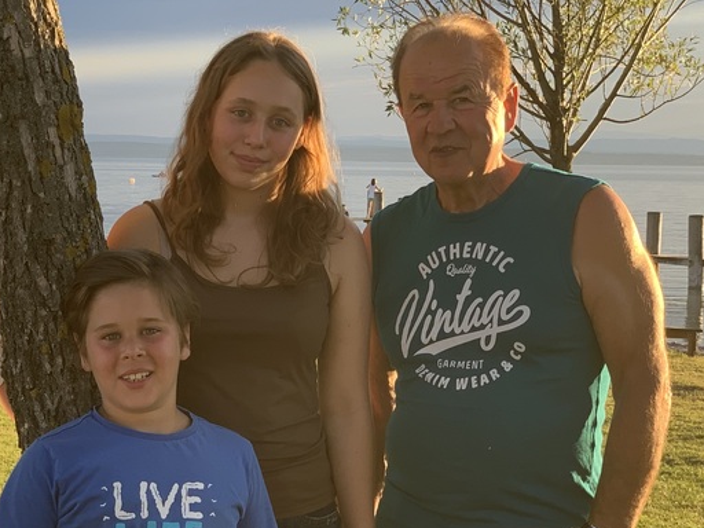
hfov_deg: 18.7
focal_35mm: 104
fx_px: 2115
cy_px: 316
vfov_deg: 14.2
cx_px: 121
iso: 25
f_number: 2.4
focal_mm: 6
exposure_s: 1/122
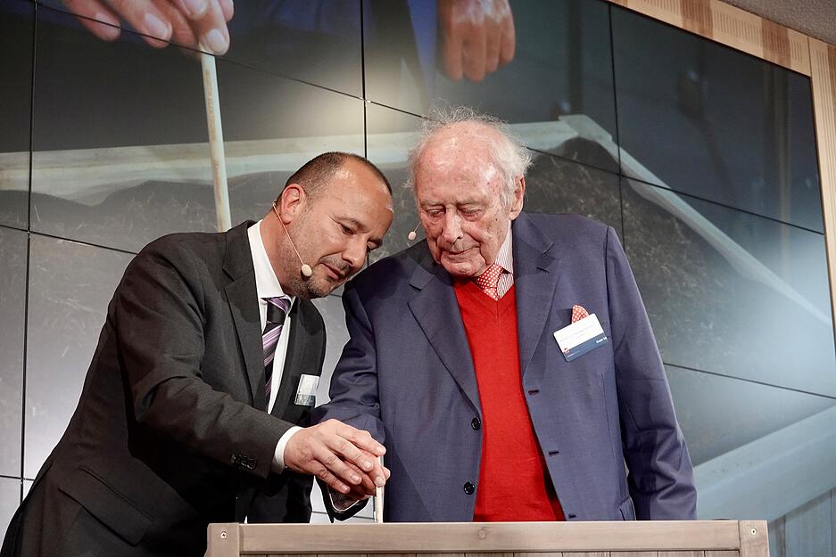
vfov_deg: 16.9
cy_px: 278
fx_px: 1881
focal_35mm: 81
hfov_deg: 25.1
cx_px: 418
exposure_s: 1/80
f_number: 4
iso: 800
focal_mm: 29.67
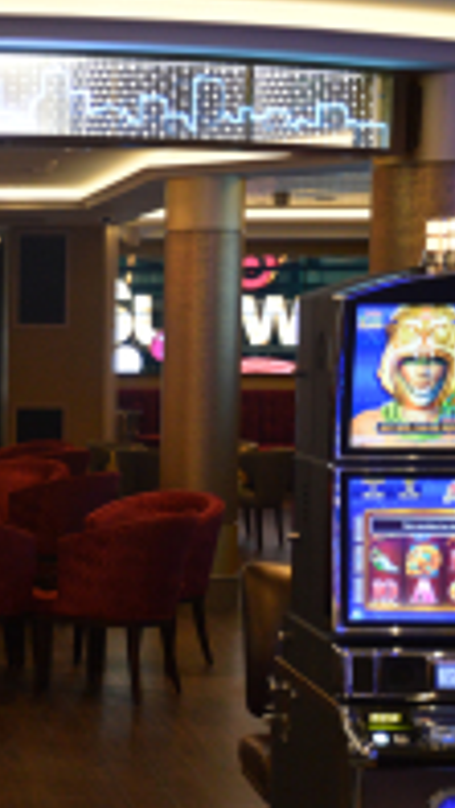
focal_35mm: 104
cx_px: -234
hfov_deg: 11.2
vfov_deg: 20.5
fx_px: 2228
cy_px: 496
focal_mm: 30
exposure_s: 1/40
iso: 800
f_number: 4.2
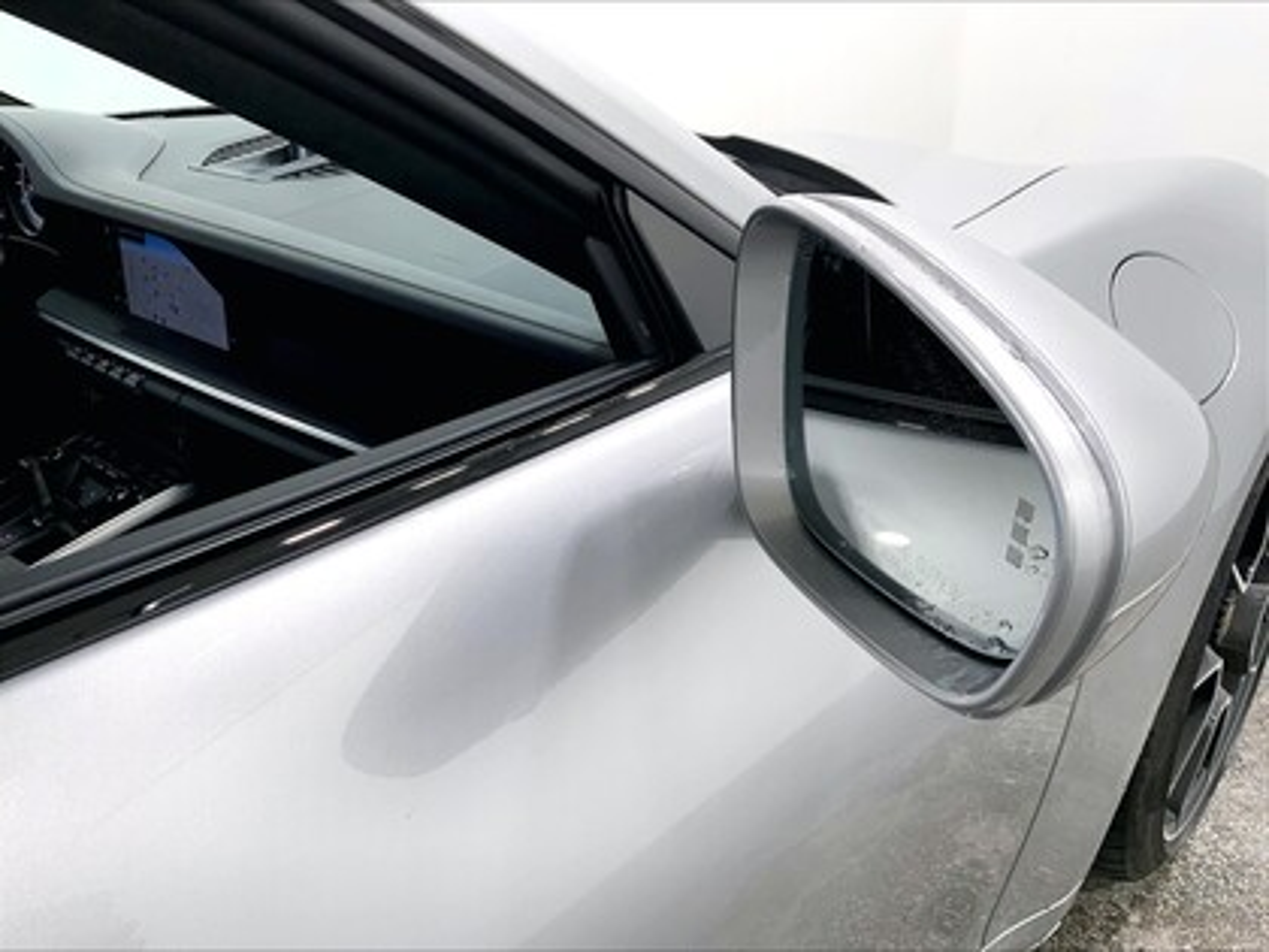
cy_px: 476
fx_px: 1063
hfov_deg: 61.7
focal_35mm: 29
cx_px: 634
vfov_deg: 48.2
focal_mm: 3
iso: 16
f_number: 1.8
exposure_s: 1/122
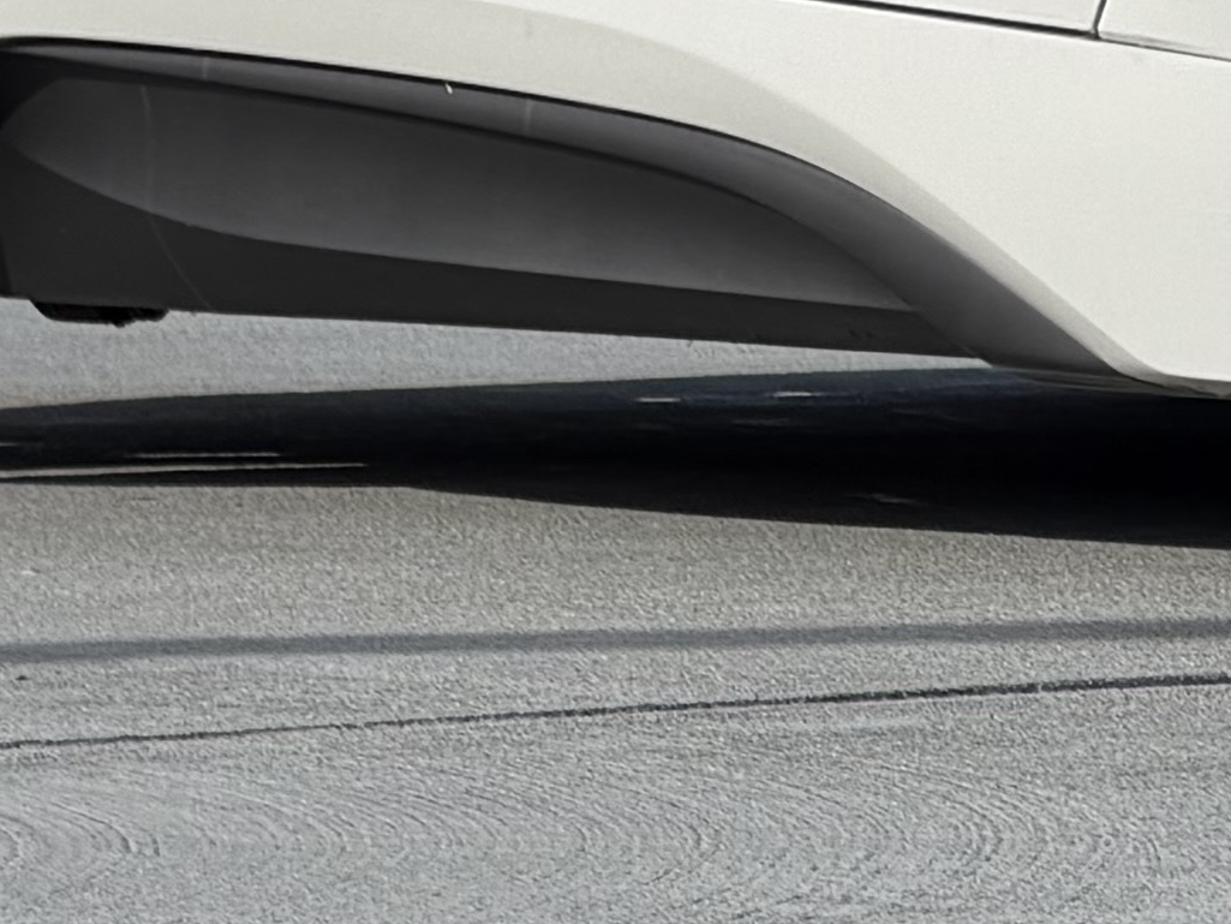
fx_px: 19810
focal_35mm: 557
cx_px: 1813
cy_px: -10
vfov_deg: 2.7
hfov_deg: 3.5
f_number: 2.8
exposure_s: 1/638
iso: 20
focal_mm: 16.89
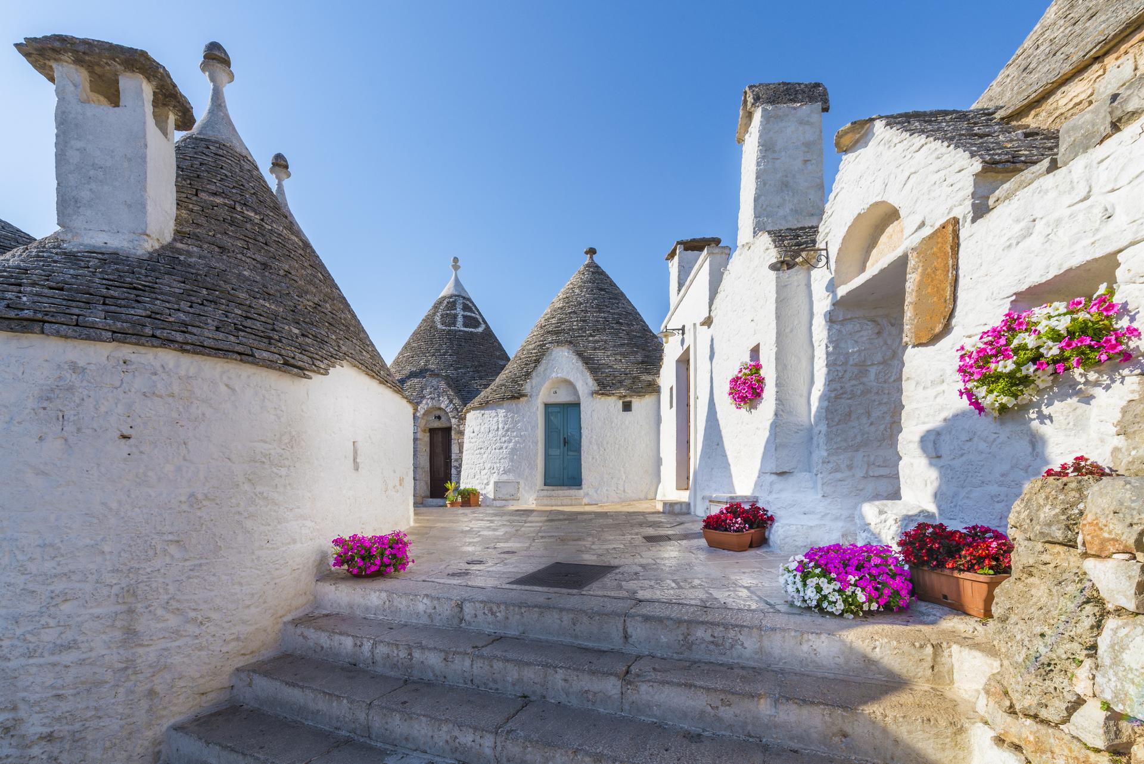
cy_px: 382
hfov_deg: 100.4
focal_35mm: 15
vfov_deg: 77.4
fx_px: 477
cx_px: 572
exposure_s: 1/160
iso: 100
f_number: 11
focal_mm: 15
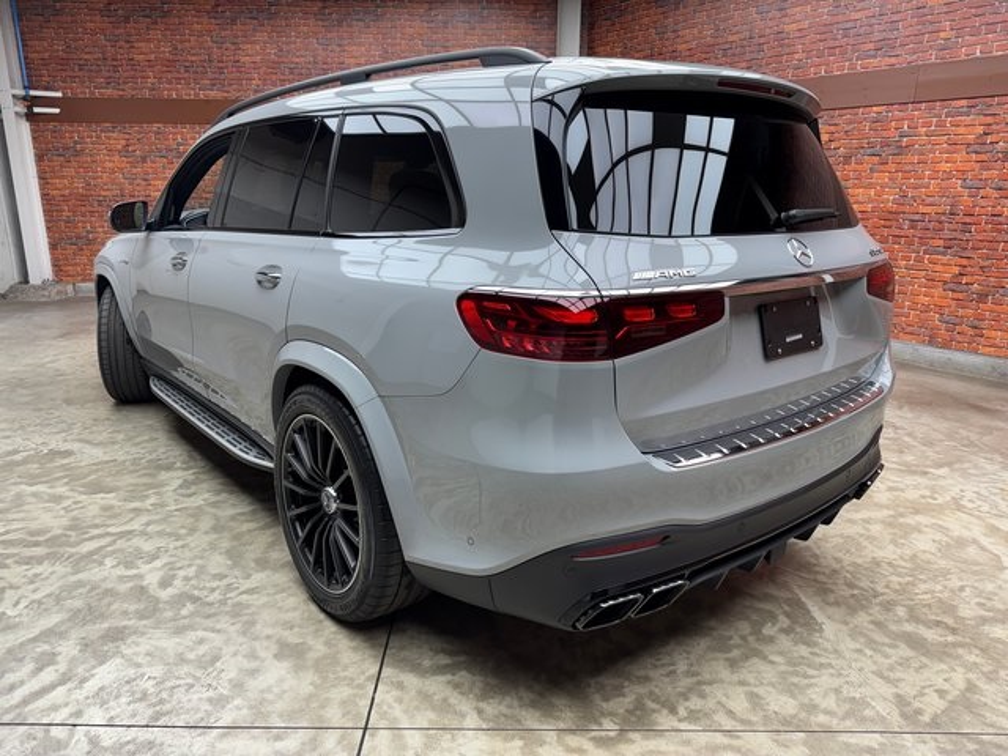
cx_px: 504
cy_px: 378
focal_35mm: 24
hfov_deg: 71.6
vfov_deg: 56.8
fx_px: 699
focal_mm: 6.76
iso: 80
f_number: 1.78
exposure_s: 1/120
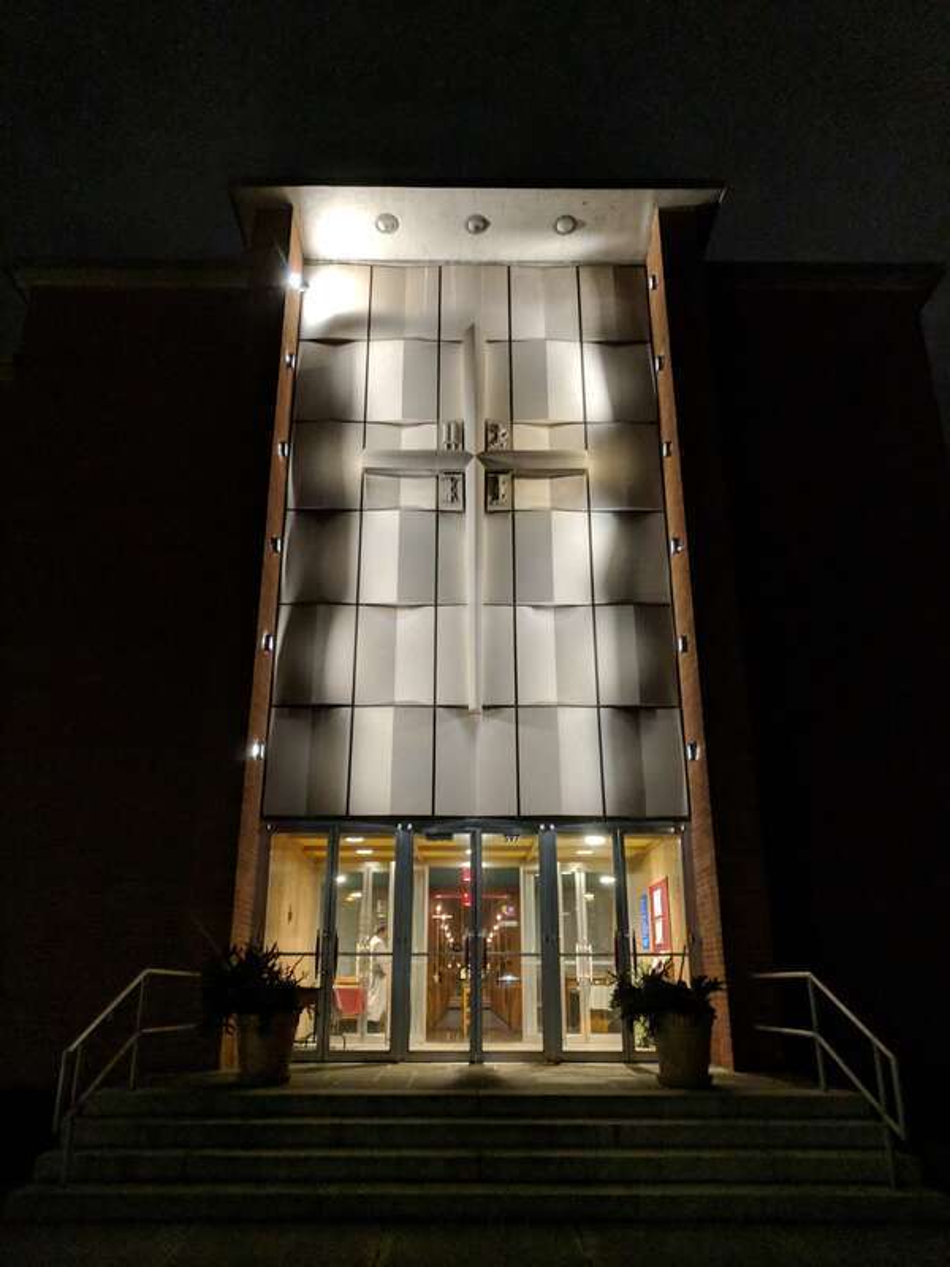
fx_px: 951
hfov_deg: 53.1
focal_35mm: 26
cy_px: 634
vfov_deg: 67.3
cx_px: 475
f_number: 2
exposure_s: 1/20
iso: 1117
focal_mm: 4.67
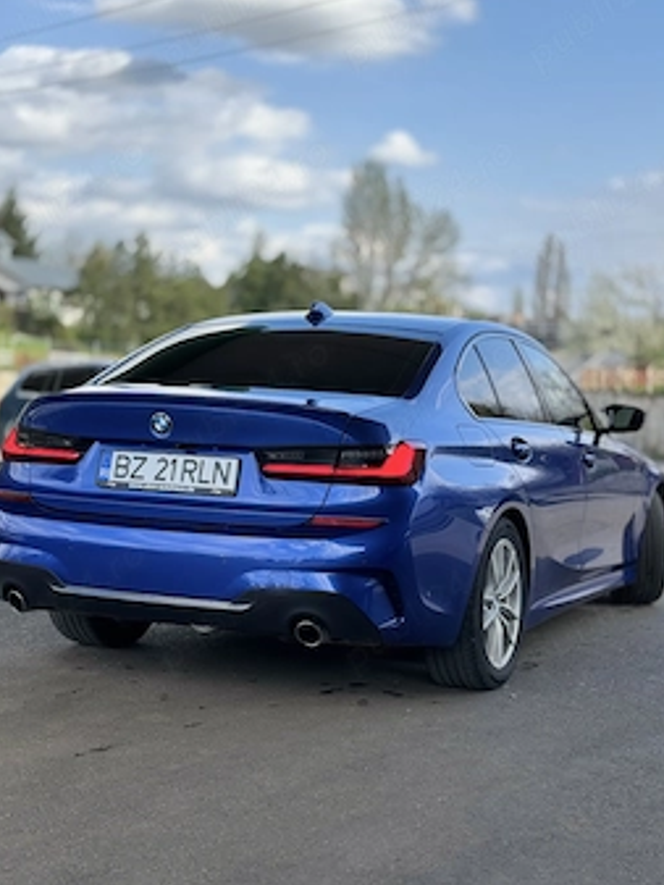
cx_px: 336
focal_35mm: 57
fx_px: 1457
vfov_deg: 33.8
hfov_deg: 25.7
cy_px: 449
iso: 64
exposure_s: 1/765
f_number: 1.78
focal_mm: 6.76
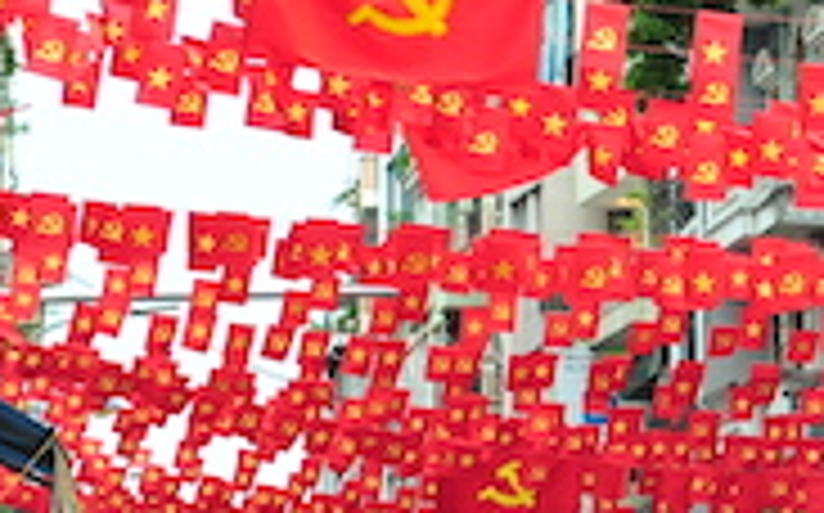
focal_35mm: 223
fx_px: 5003
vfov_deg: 5.9
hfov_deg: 9.2
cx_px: 1193
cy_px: 279
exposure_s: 1/125
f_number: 4
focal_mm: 50
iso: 2000
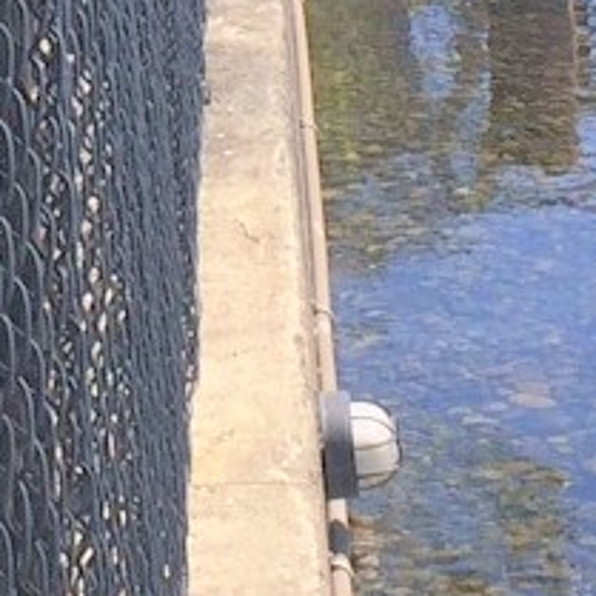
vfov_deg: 8.4
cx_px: -91
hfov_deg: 8.7
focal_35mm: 200
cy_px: -542
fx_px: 3896
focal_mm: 4.15
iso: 32
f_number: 2.2
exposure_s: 1/1642
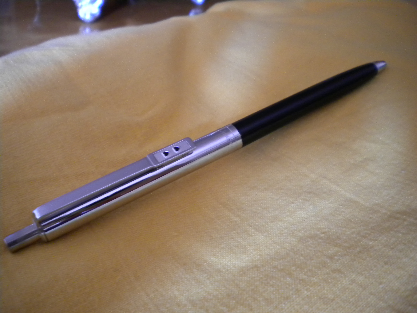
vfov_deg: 40.7
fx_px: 422
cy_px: 156
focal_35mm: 35
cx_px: 208
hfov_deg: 52.6
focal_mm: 6.3
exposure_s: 1/9.3
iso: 400
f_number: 3.1
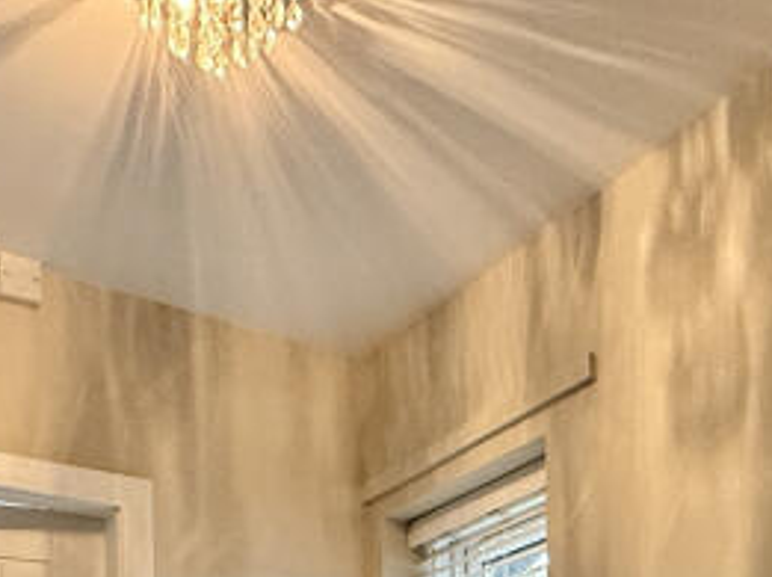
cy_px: 873
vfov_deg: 21.9
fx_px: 1225
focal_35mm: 55
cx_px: 479
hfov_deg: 34.8
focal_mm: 2.22
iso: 500
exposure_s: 1/50
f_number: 2.2
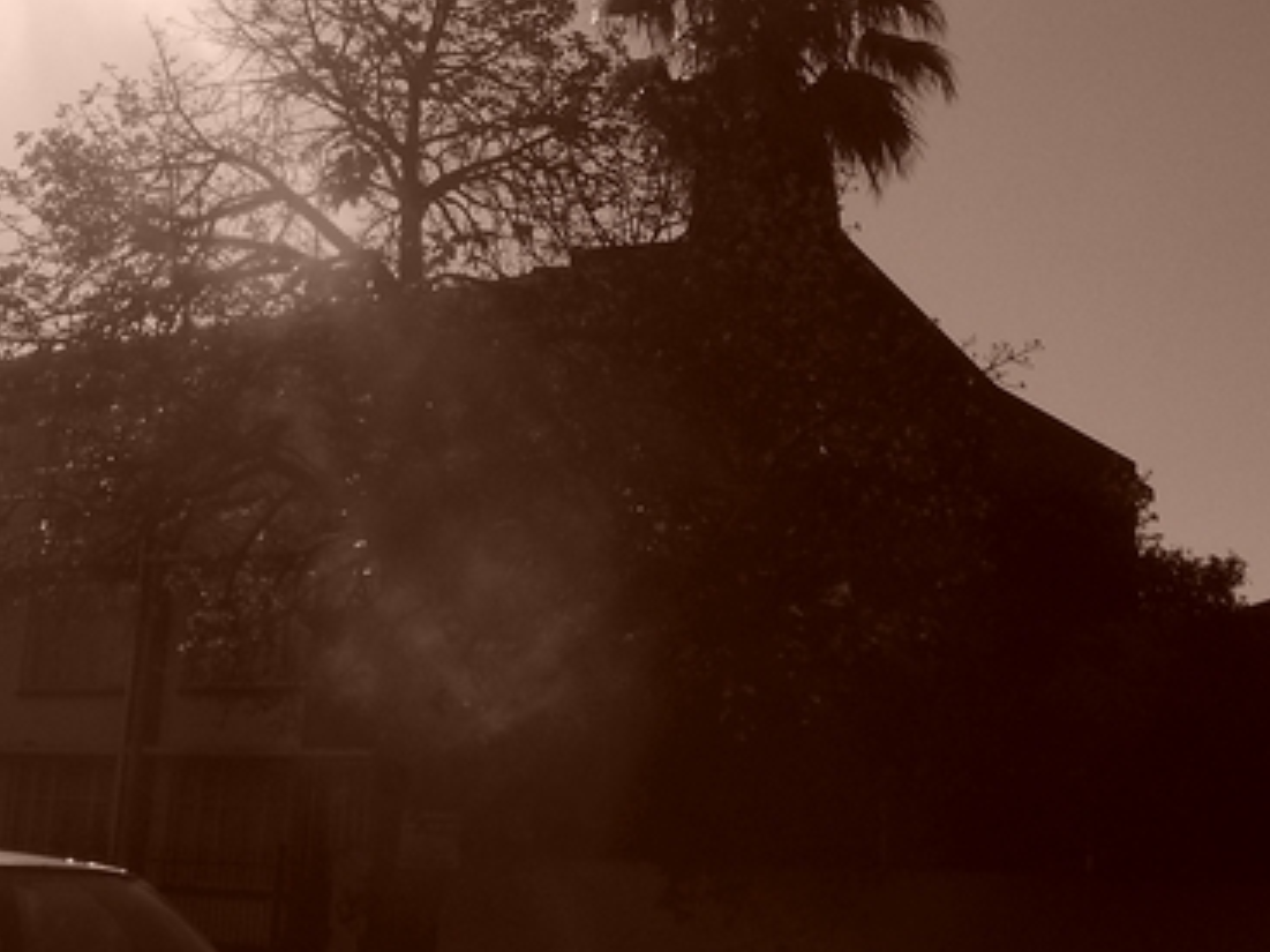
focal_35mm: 72
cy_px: -48
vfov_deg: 19.7
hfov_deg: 26.3
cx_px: 156
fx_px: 2641
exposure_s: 1/1250
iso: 64
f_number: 5.6
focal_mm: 5.85
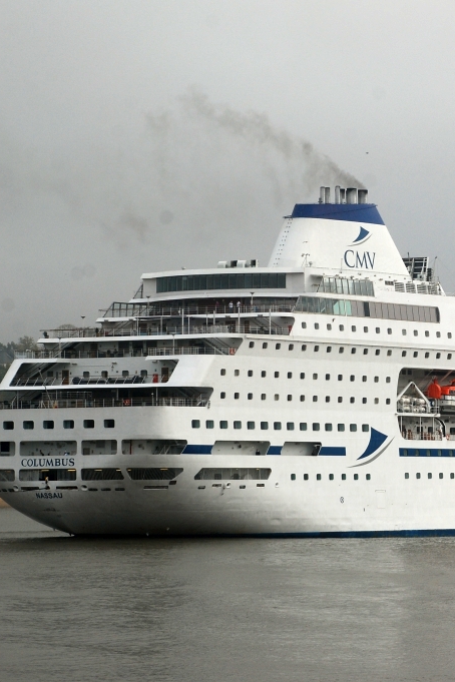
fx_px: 2995
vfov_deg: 13.0
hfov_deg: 8.6
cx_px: 442
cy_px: 341
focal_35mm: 158
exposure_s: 1/250
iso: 180
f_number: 10
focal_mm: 70
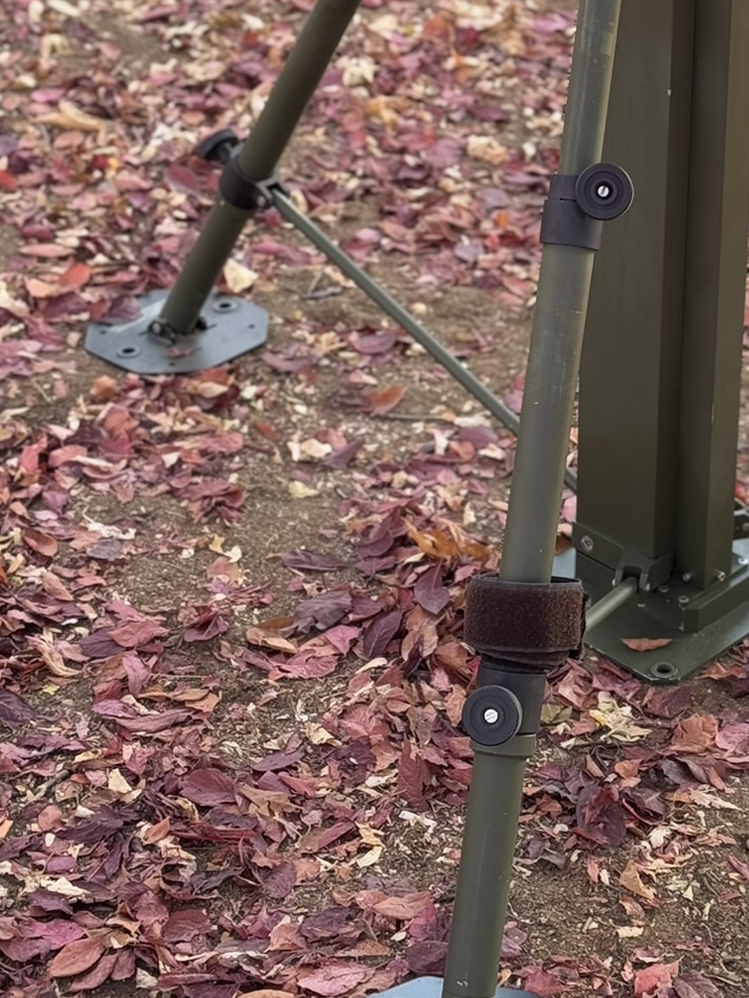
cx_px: 687
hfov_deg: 14.2
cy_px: 239
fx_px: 2970
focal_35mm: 103
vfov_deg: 18.9
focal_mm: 6.76
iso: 80
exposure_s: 1/121
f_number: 1.78
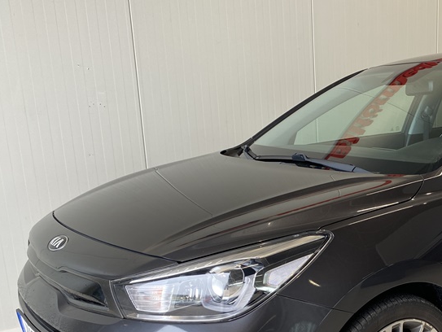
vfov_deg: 28.9
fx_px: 626
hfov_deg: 36.6
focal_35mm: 49
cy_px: 273
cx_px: 393
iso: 50
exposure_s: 1/121
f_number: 1.8
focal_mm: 4.25
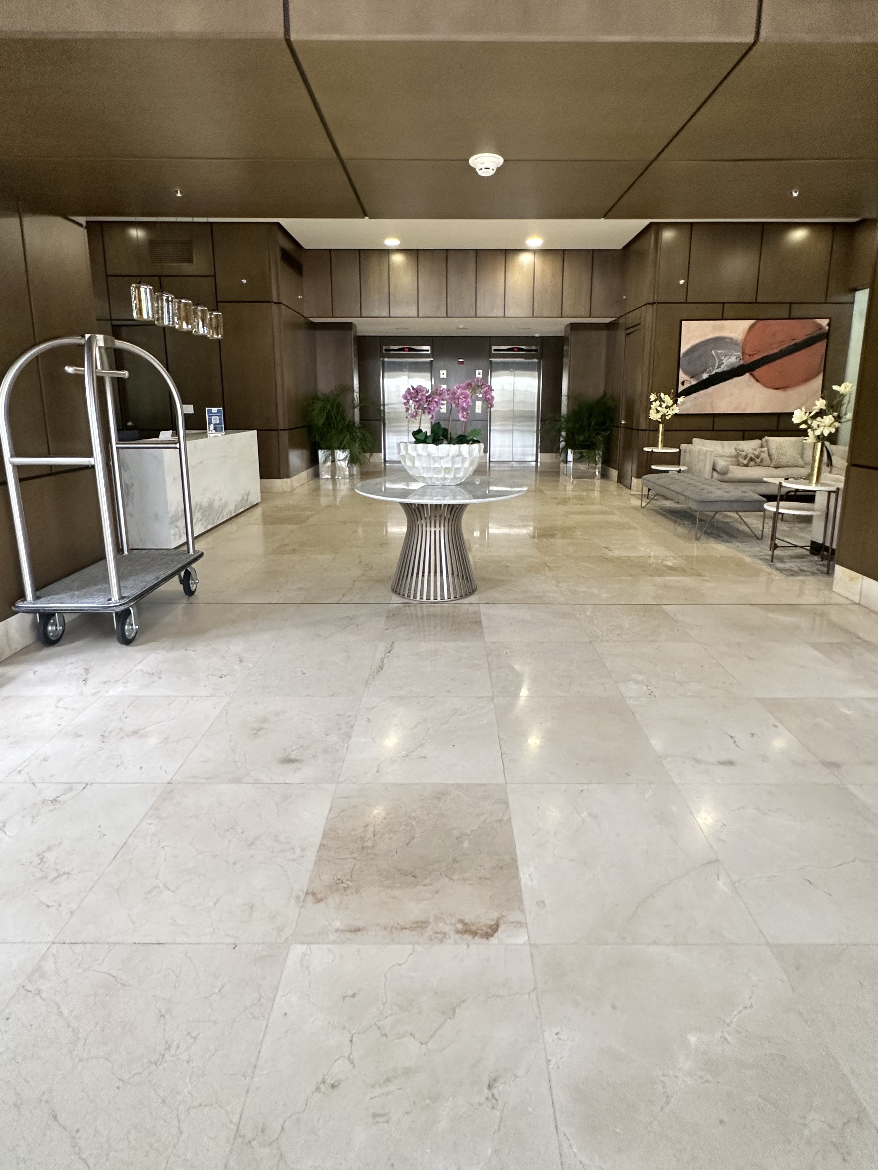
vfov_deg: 90.5
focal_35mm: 17
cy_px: 503
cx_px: 448
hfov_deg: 74.7
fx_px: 575
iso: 200
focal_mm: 2.22
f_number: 2.2
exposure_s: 1/99
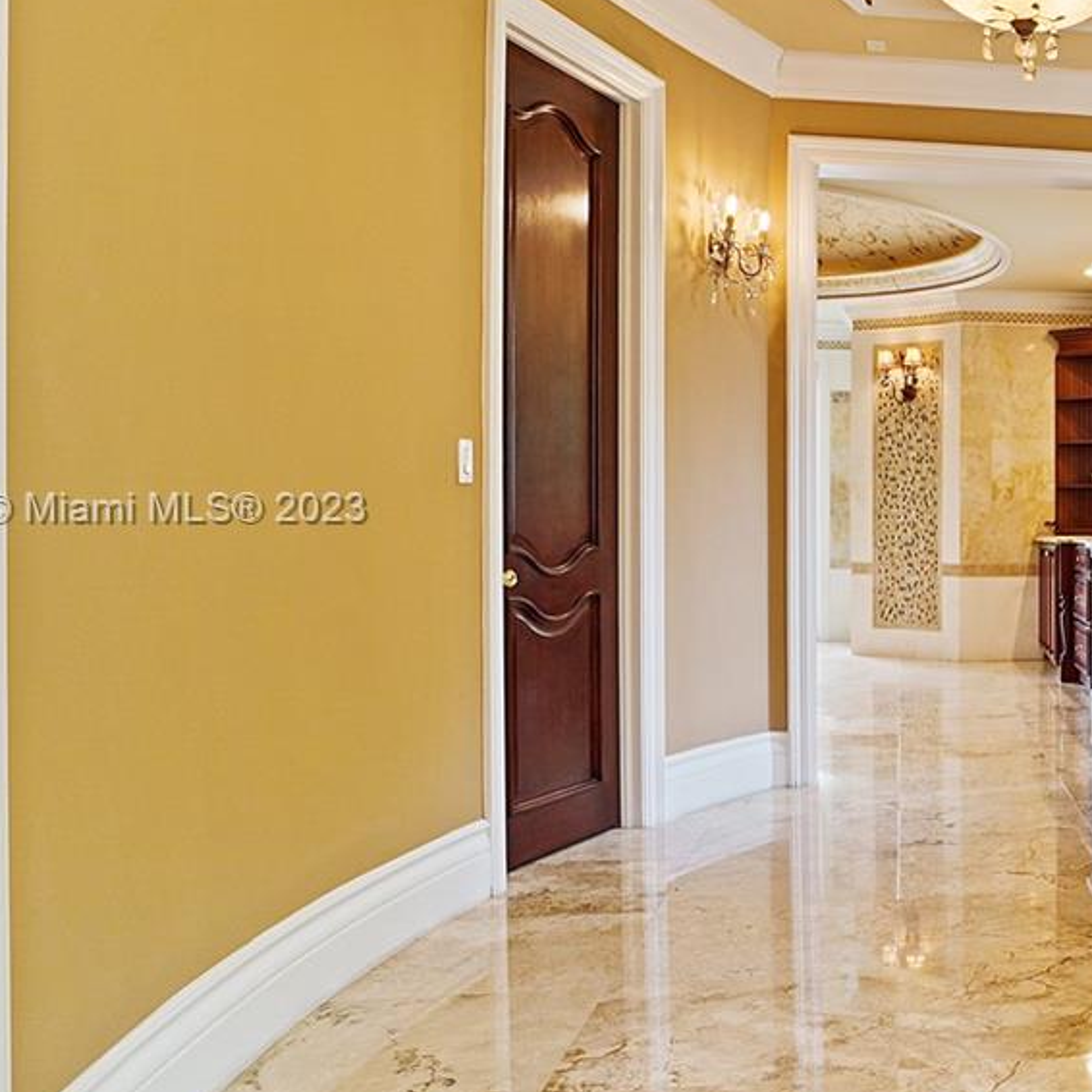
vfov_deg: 46.0
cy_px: 512
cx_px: 1293
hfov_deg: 36.3
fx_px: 1285
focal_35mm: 36
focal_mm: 10
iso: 200
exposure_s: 1/10
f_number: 5.6
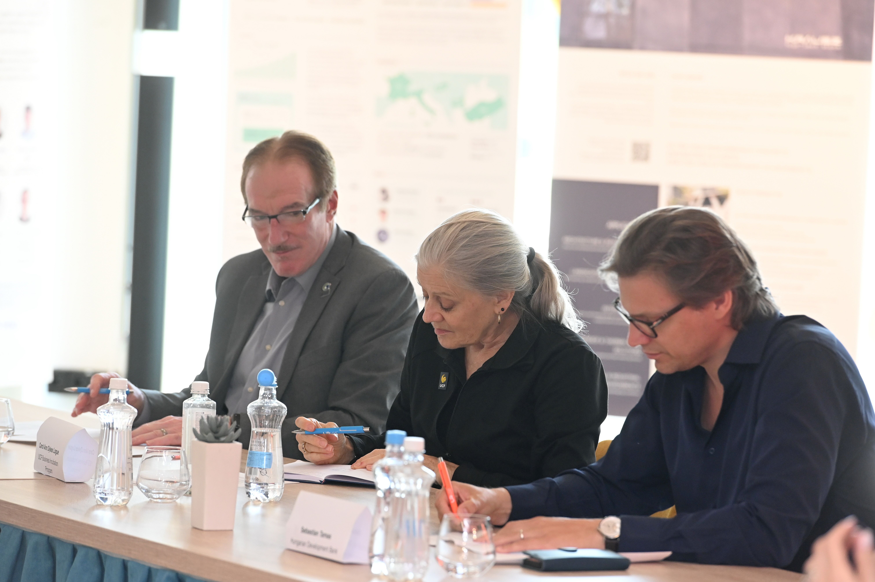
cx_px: 438
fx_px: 4858
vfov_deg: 6.9
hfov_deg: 10.3
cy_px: 291
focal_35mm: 200
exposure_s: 1/250
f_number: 4.5
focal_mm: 200
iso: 2500
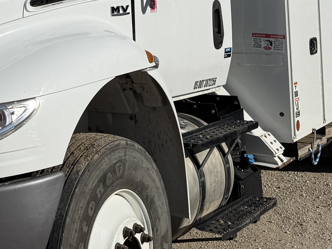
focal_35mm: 90
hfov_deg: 20.9
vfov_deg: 15.8
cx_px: -20
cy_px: -49
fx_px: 863
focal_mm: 6.76
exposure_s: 1/11905
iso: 80
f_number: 1.78
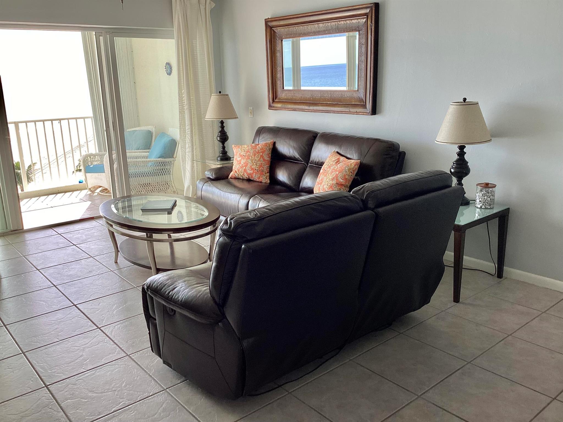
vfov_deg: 45.4
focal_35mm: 31
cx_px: 282
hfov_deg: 58.4
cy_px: 211
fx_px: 504
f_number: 2.4
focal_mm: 3.3
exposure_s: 1/120
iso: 25
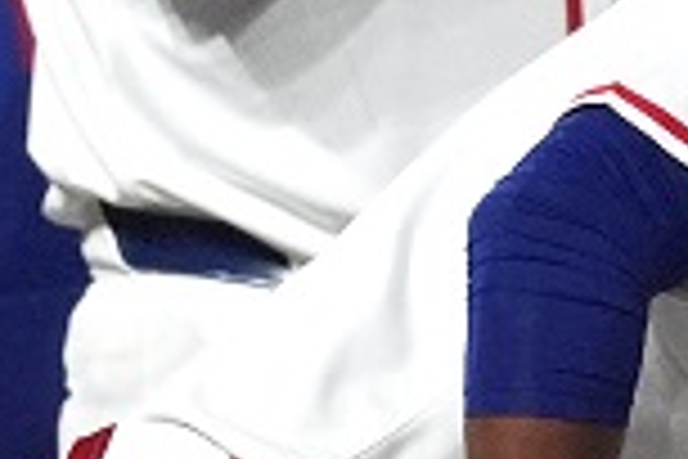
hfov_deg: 0.7
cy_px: 230
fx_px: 59890
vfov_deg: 0.4
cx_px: 1493
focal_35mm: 3134
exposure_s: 1/2500
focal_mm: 400
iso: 4000
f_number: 2.8
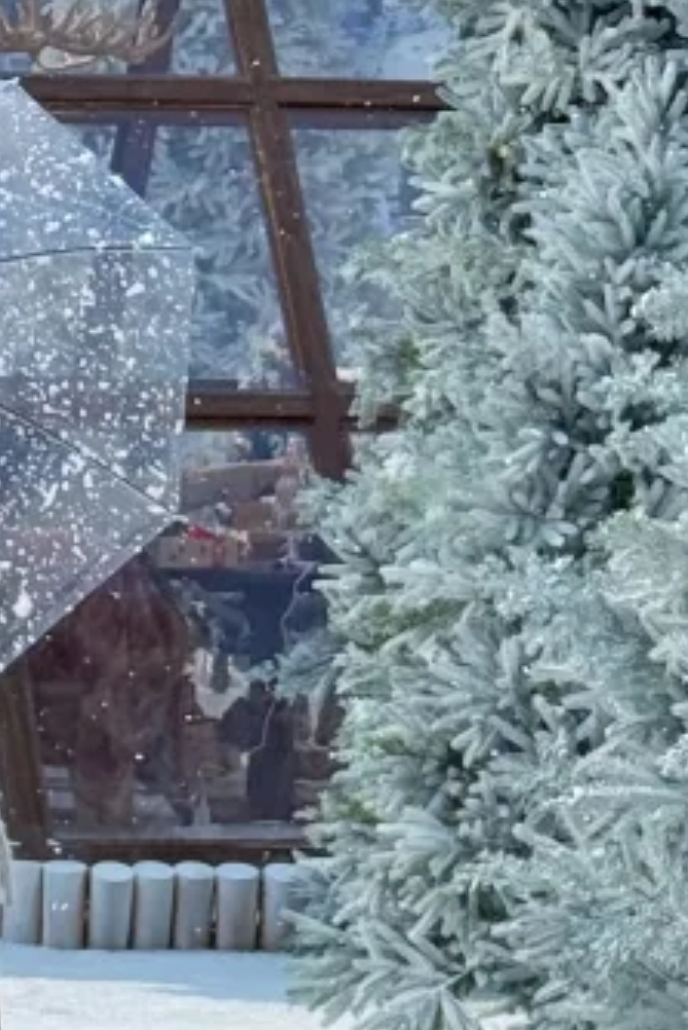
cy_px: -197
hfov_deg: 6.3
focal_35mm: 215
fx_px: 6156
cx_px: -367
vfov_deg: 9.4
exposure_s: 1/9901
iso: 80
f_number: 1.78
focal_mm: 6.76
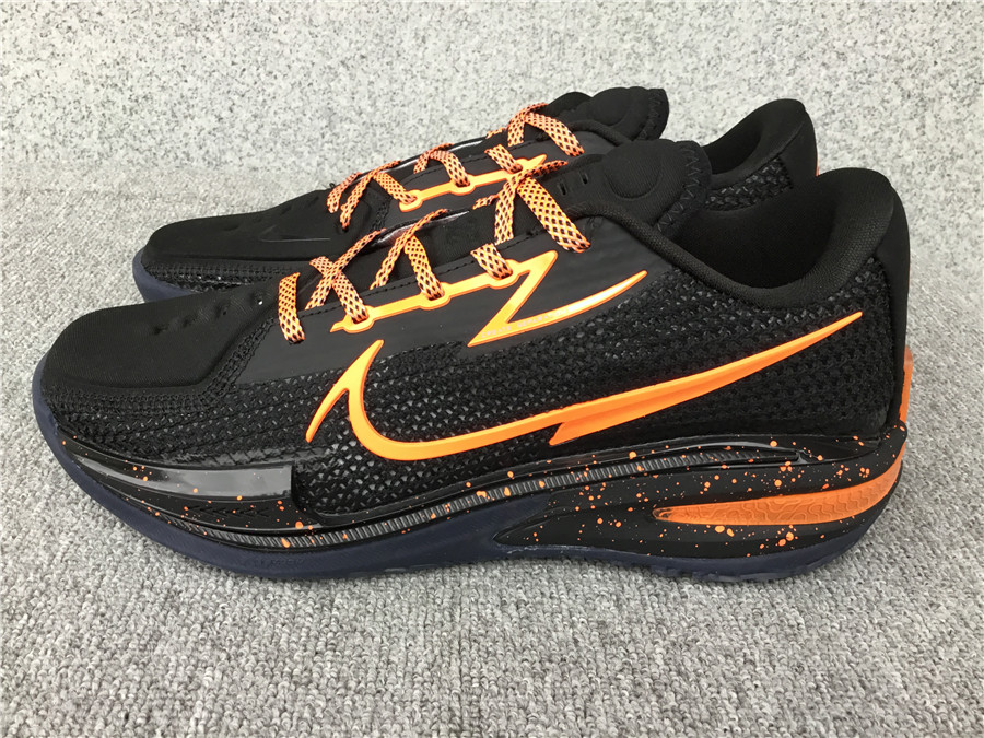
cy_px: 369
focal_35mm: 31
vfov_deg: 45.4
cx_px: 492
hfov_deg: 58.4
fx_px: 881
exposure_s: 1/33
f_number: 2.4
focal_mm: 3.3
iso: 50
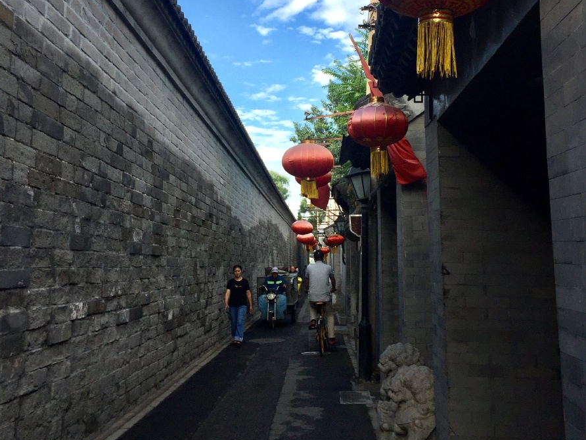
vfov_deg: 36.5
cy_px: 157
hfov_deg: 47.9
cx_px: 291
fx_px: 660
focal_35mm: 39
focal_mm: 4.15
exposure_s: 1/775
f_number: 2.2
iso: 32
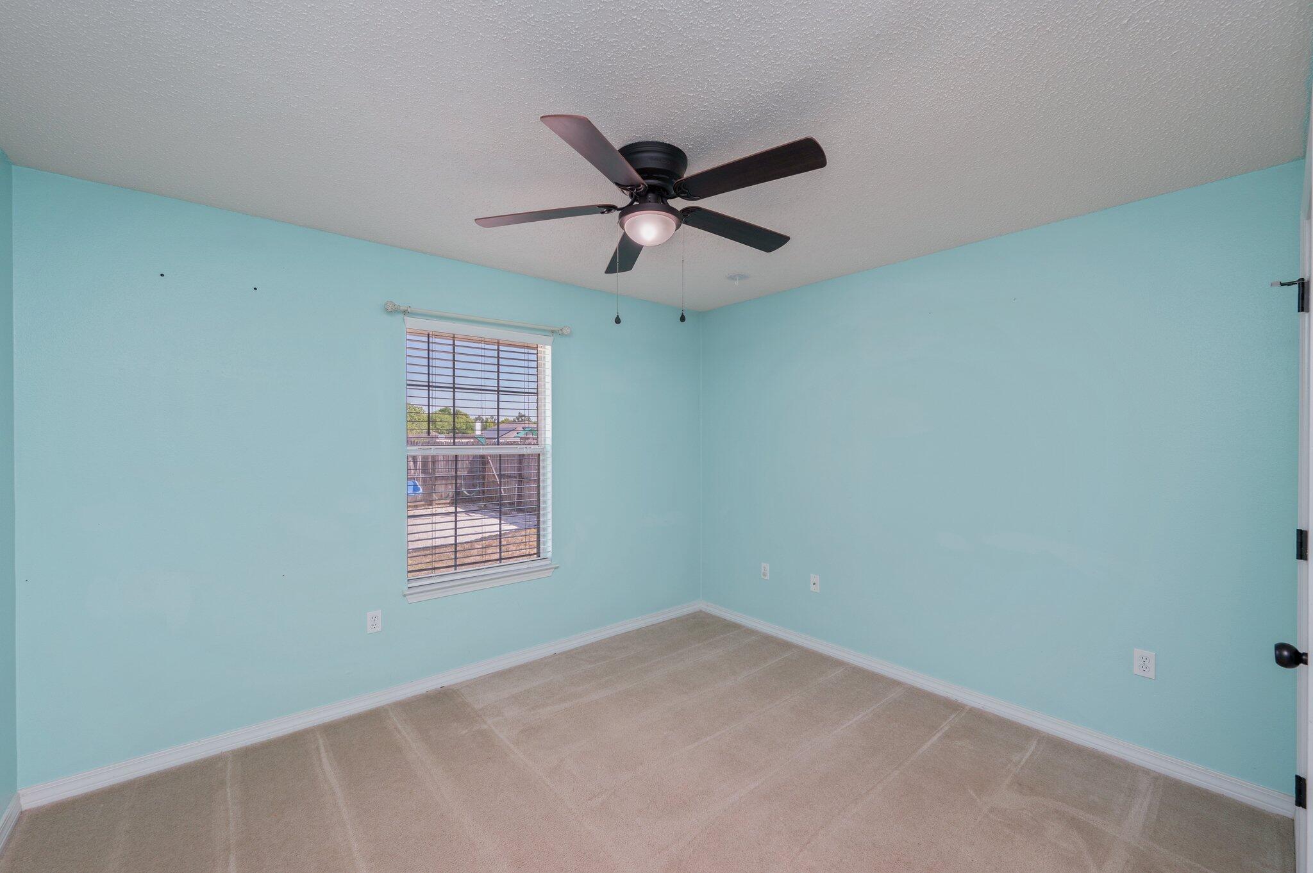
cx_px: 656
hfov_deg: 104.3
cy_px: 436
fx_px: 510
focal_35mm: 14
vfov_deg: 81.1
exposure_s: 1/30
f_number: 9
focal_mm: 14
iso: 200
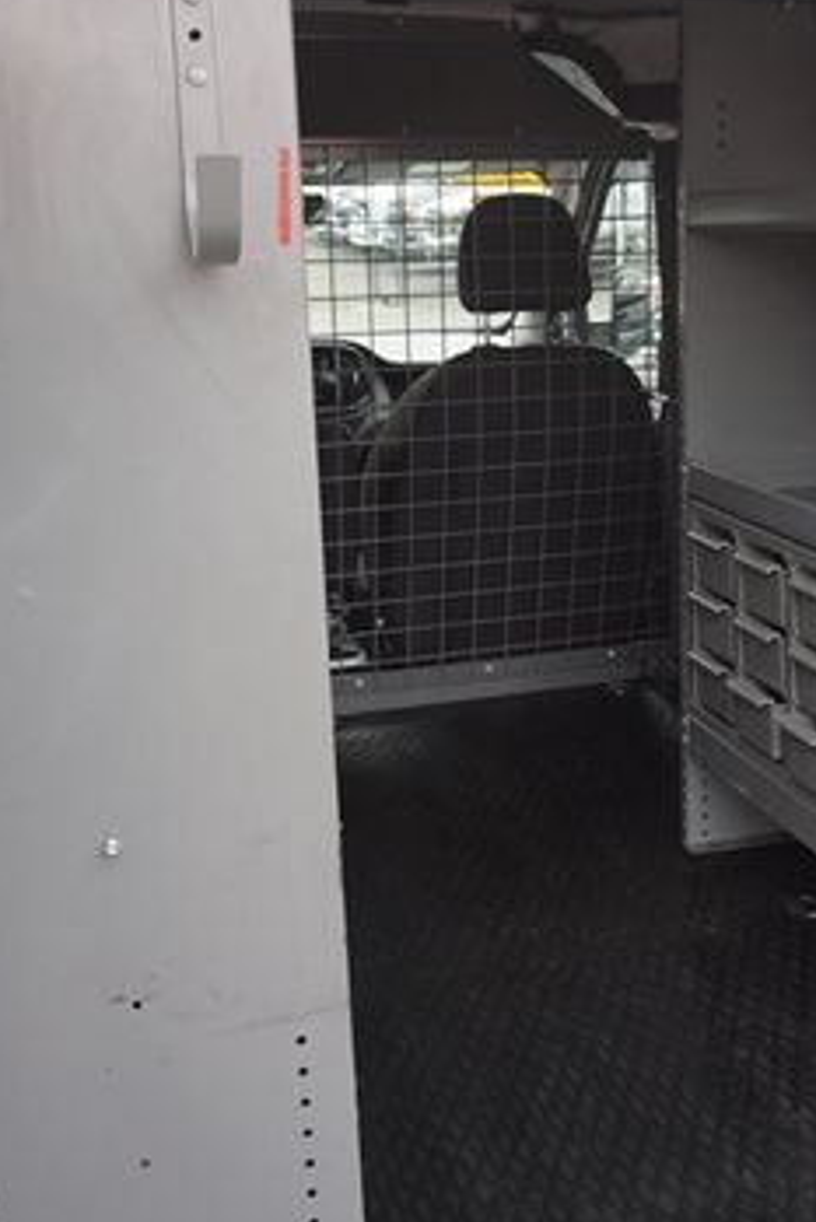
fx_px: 1494
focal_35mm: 44
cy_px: 525
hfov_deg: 30.0
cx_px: 627
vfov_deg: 44.4
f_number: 4
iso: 100
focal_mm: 16
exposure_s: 1/60
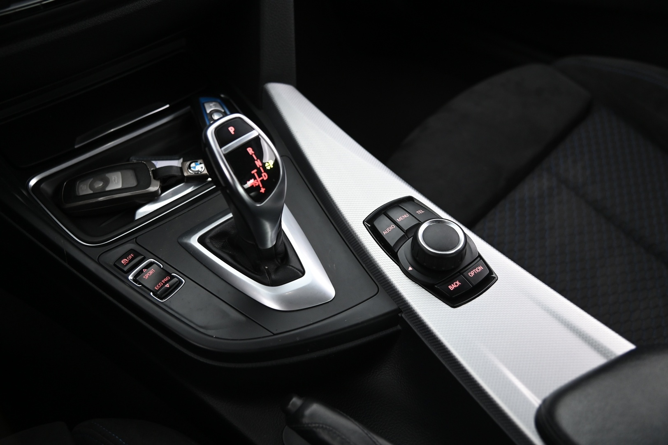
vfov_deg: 37.8
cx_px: 334
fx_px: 649
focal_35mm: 35
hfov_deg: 54.5
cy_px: 222
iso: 2000
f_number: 4
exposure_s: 1/20
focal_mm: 35
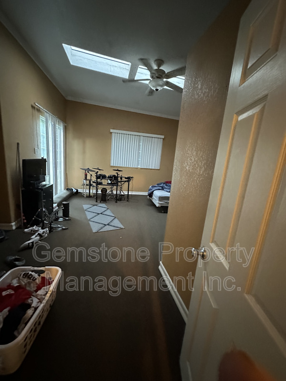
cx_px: 143
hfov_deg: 85.7
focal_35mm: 14
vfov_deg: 102.1
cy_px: 190
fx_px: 154
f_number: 2.2
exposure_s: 1/40
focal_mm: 2.22
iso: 1250
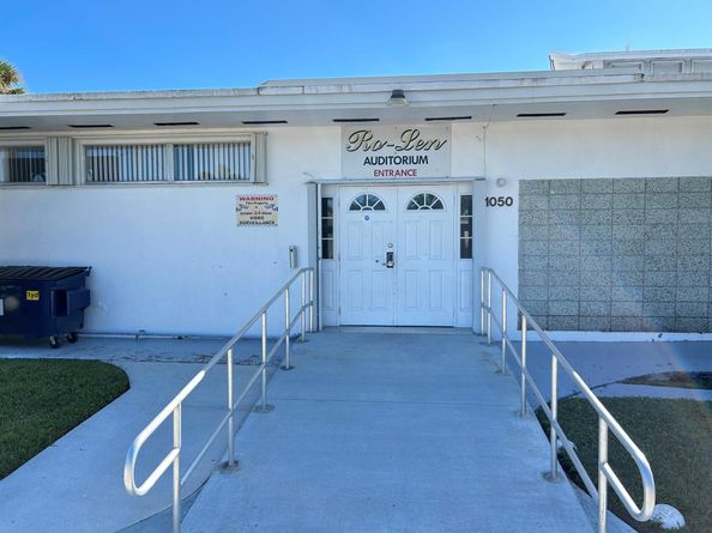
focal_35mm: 26
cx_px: 356
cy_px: 266
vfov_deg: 53.0
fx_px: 535
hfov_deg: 67.3
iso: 50
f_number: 1.5
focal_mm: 5.7
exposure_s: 1/949
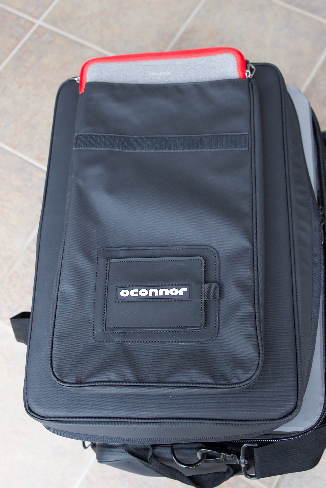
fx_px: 529
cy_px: 244
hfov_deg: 34.2
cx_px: 163
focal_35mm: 39
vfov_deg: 49.5
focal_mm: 26
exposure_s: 1/100
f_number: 3.5
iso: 640
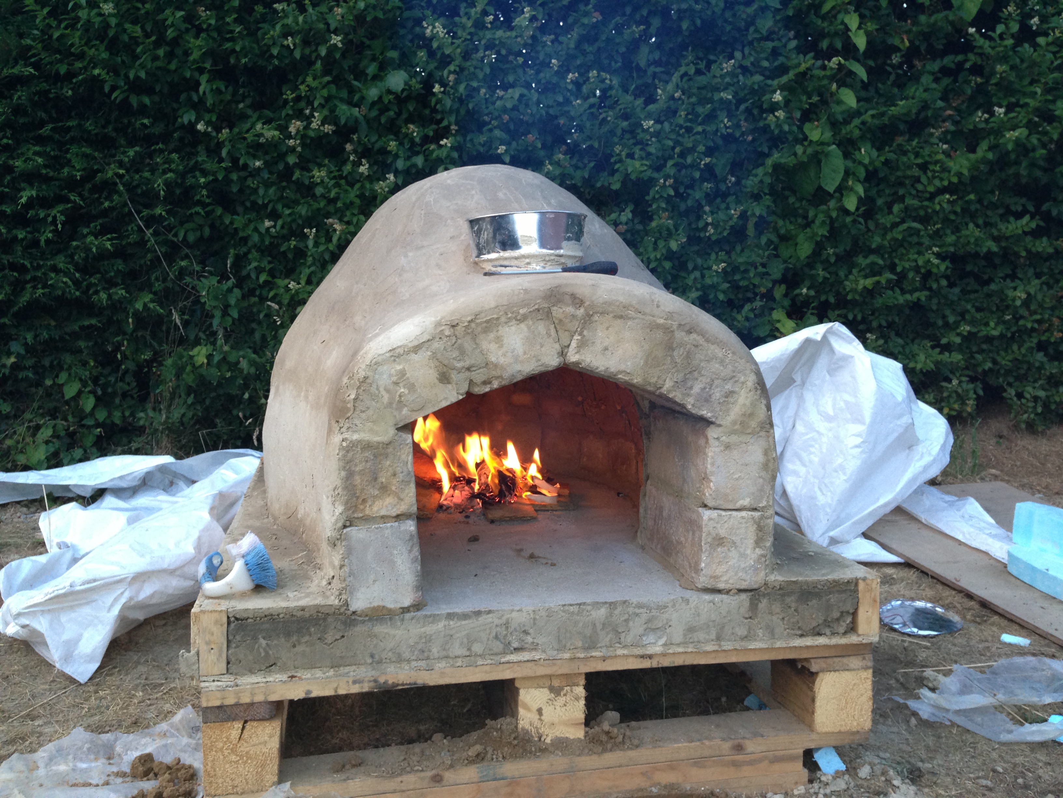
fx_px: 1013
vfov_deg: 42.9
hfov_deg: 55.4
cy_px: 399
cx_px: 532
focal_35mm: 33
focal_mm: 4.13
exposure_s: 1/20
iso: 125
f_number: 2.4
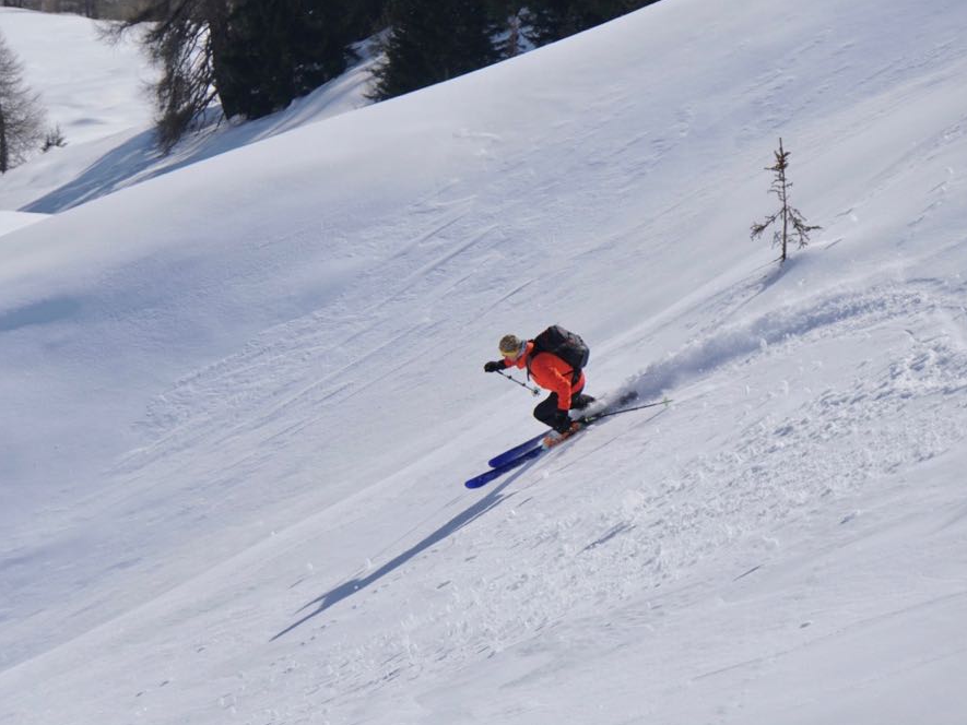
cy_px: 362
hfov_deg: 7.5
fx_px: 7335
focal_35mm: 263
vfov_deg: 5.7
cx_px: 544
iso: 250
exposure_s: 1/2000
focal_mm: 161
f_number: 6.3
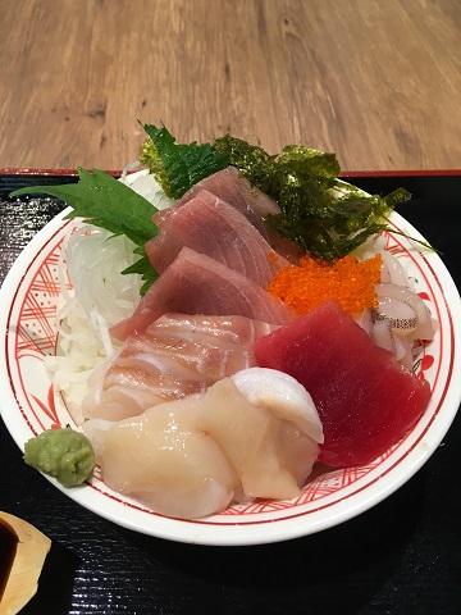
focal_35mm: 29
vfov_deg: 61.7
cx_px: 230
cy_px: 308
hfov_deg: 48.2
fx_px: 515
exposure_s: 1/30
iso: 50
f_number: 2.2
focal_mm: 4.15
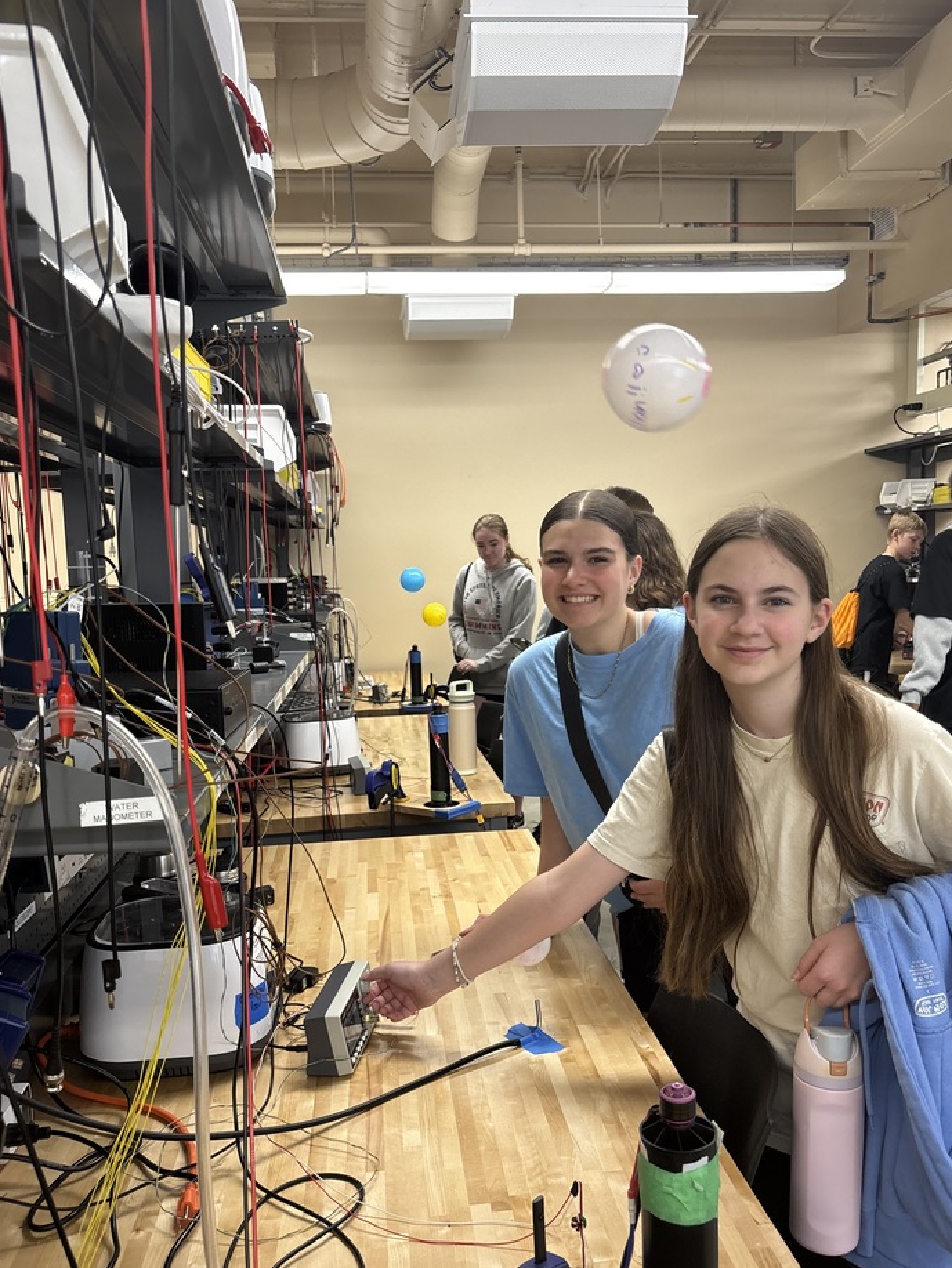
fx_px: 1063
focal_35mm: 29
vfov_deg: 61.6
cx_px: 491
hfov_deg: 48.2
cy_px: 686
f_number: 1.6
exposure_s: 1/60
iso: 125
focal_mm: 5.96
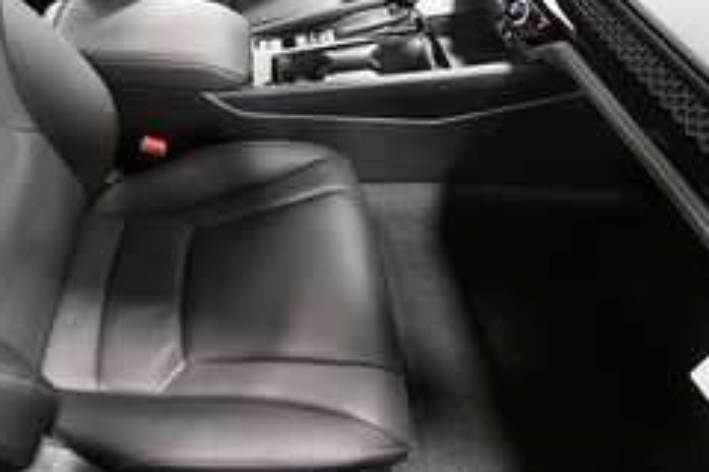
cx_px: 219
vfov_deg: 41.4
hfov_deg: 60.0
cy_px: 81
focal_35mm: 30
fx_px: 591
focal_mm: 12
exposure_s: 1/60
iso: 4000
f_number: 4.5
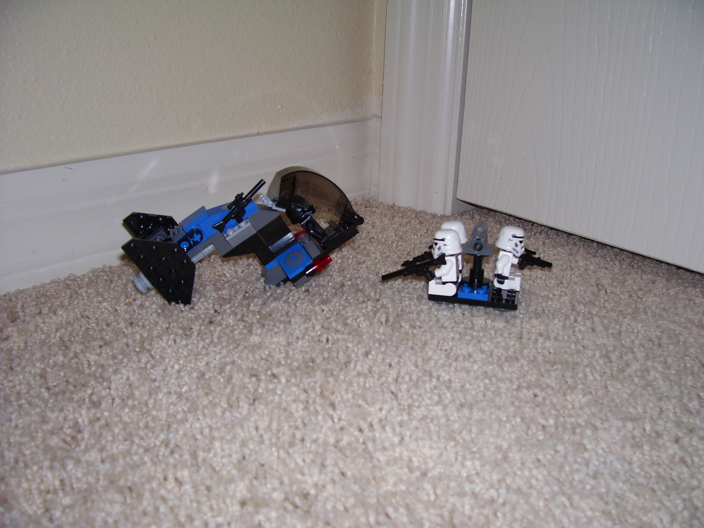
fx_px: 691
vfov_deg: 41.8
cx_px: 352
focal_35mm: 34
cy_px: 264
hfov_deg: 54.0
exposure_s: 1/60
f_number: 2.7
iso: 80
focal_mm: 5.6
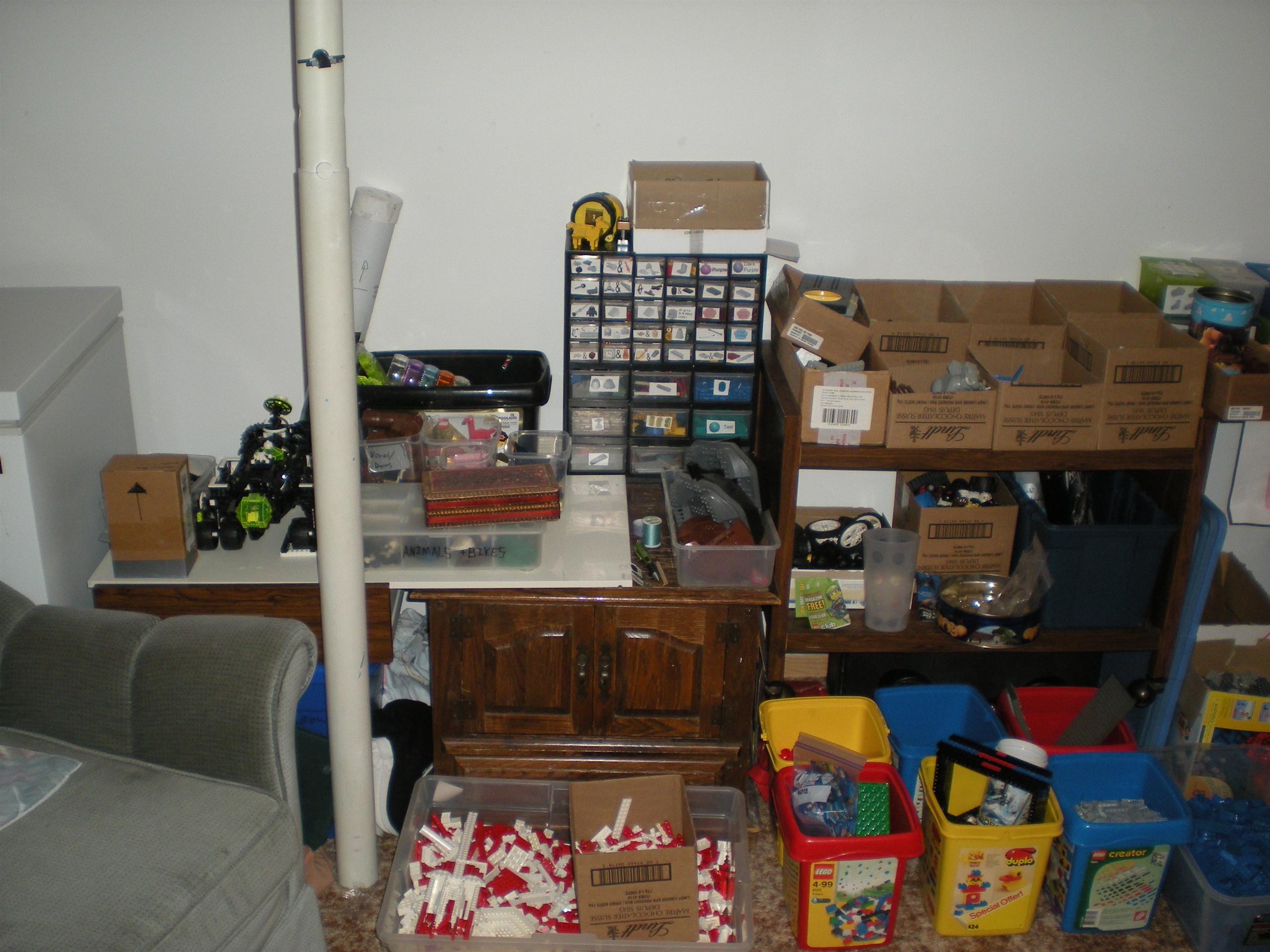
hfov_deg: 49.0
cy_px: 476
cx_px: 635
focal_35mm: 38
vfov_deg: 37.7
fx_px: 1394
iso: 137
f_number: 3.1
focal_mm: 6.3
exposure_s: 1/60
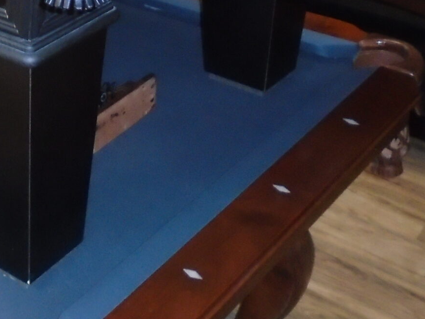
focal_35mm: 76
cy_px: -106
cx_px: -83
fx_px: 933
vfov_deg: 18.0
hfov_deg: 23.5
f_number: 3.2
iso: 400
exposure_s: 1/30
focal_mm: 4.6
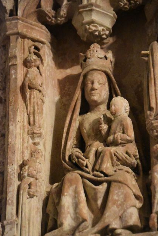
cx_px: 83
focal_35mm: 149
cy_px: 128
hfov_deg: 9.2
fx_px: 980
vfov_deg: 13.8
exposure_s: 1/40
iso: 12800
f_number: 4.5
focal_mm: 90
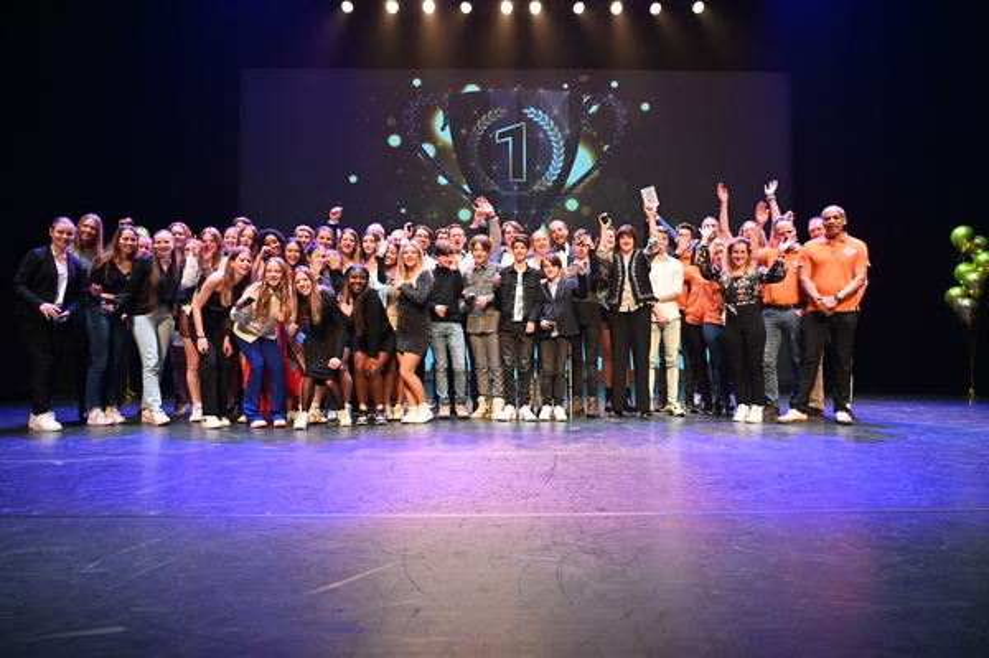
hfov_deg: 67.4
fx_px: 741
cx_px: 494
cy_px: 329
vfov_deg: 47.9
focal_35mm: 27
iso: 3200
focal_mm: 27
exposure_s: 1/125
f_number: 4.2
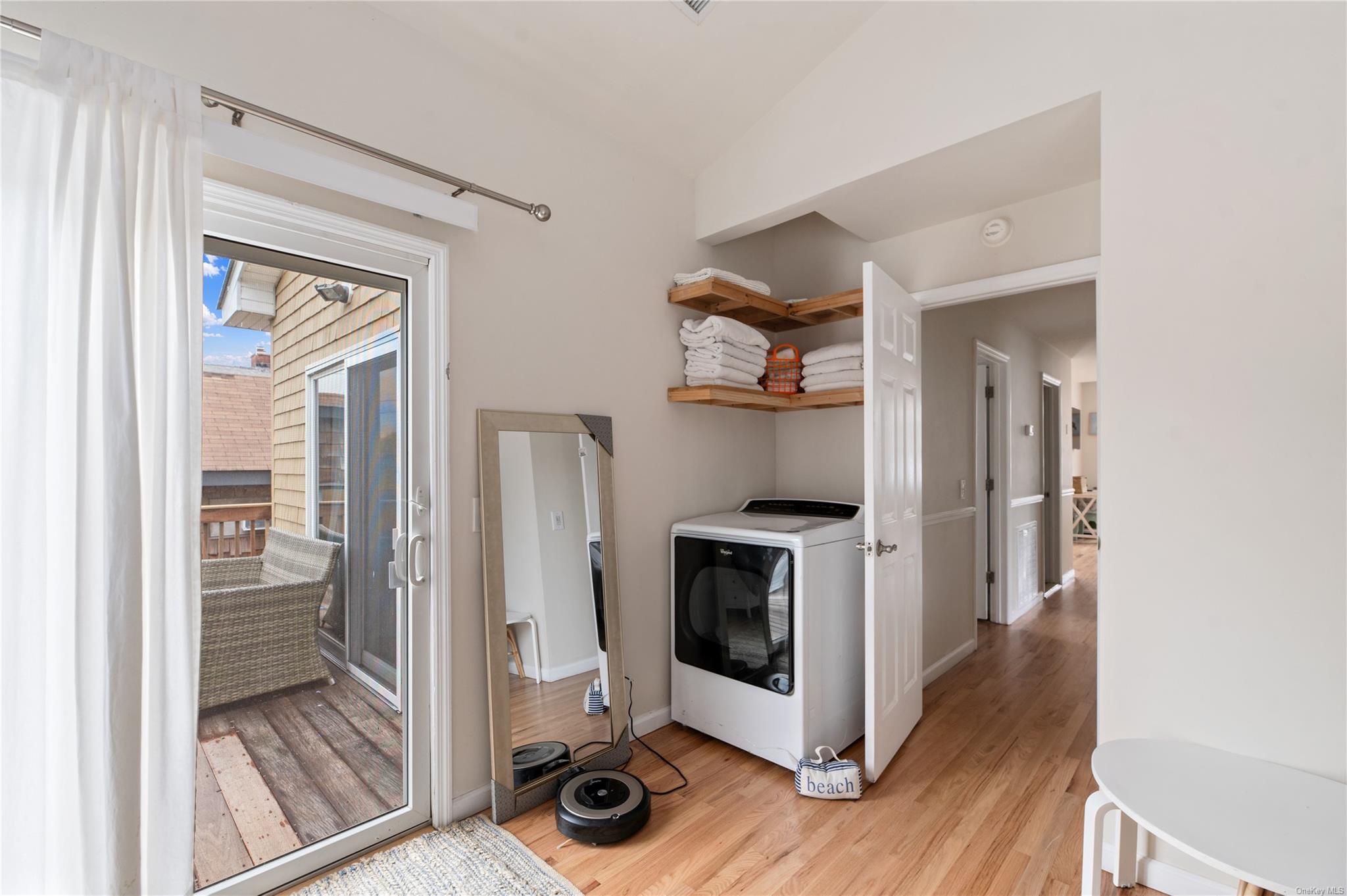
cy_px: 448
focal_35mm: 15
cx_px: 674
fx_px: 561
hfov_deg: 100.4
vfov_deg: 77.2
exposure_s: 1/2.5
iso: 320
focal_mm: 15
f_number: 7.1
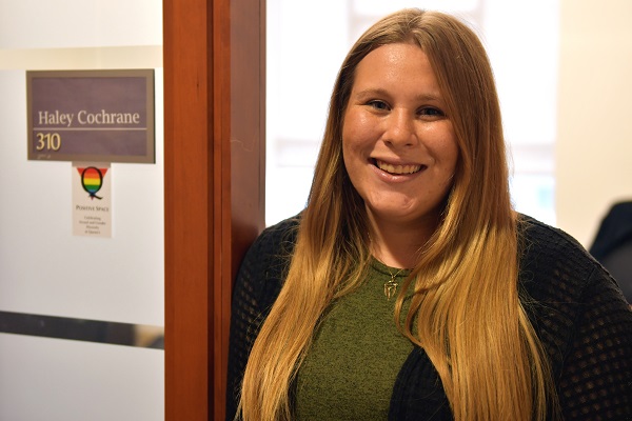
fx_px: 1053
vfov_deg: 22.6
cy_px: 210
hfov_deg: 33.4
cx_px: 316
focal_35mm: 60
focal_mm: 40
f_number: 2.8
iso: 1100
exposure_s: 1/125
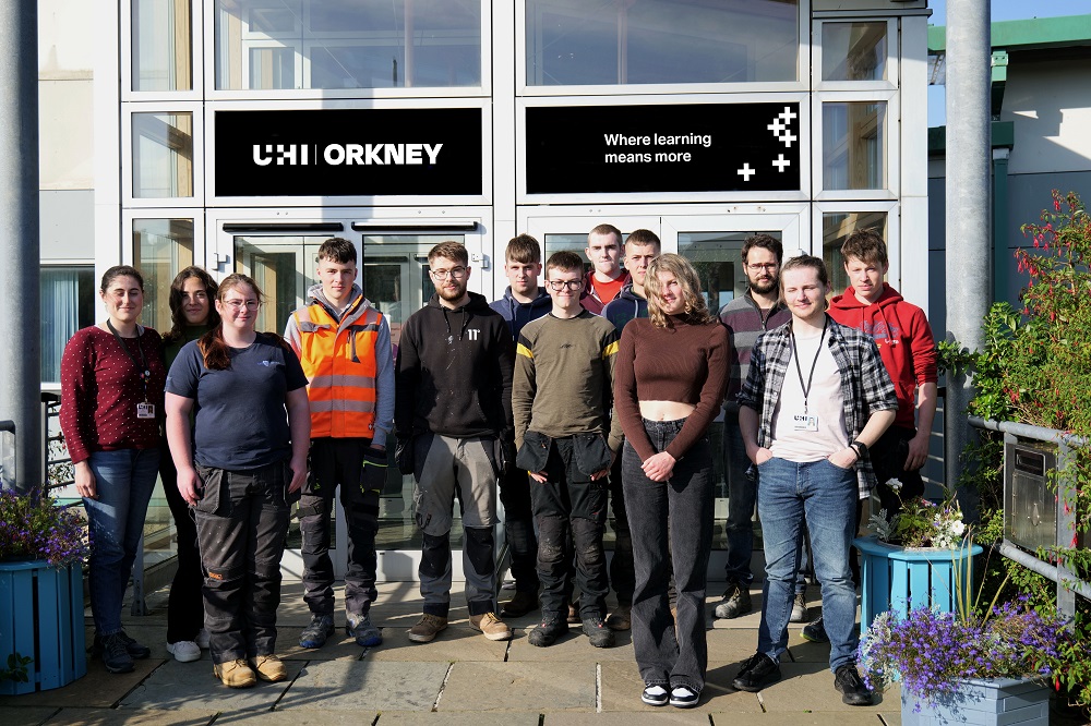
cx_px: 546
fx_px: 1212
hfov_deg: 48.5
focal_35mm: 40
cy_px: 363
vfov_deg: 33.4
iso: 100
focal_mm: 40
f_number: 4.8
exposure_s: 1/400
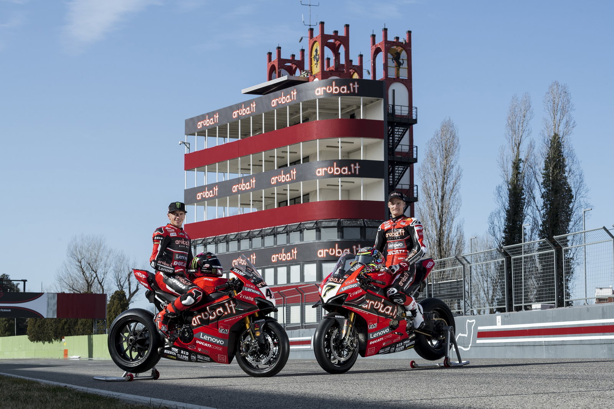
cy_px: 204
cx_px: 307
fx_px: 1330
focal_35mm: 78
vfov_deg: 17.5
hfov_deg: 26.0
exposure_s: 1/320
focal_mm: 78
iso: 200
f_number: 10
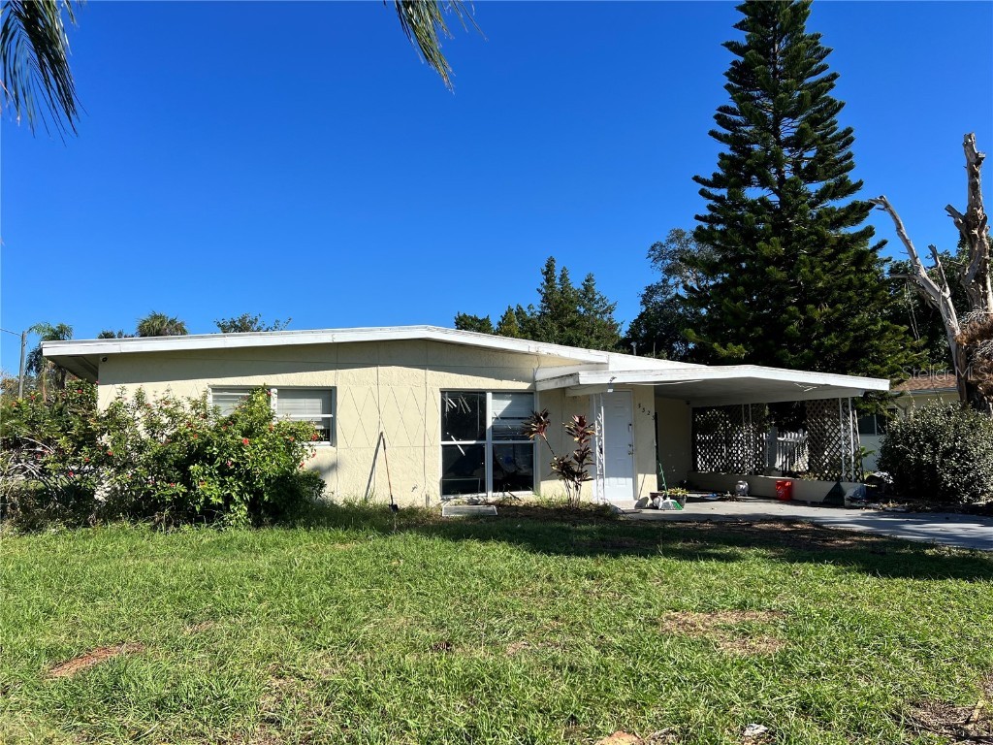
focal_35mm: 26
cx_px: 496
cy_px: 372
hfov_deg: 67.3
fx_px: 746
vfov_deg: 53.1
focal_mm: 5.7
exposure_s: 1/3831
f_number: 1.5
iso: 50
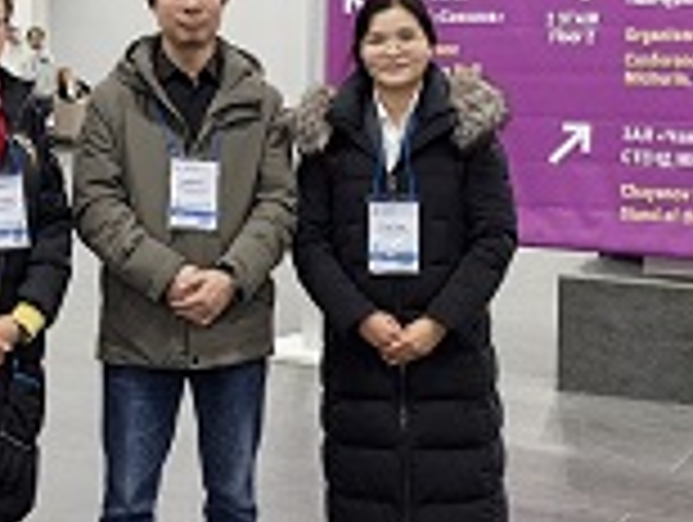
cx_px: 292
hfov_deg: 30.6
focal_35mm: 63
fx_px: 1263
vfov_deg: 23.2
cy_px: 144
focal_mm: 6.98
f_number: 4
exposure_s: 1/33.3
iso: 320
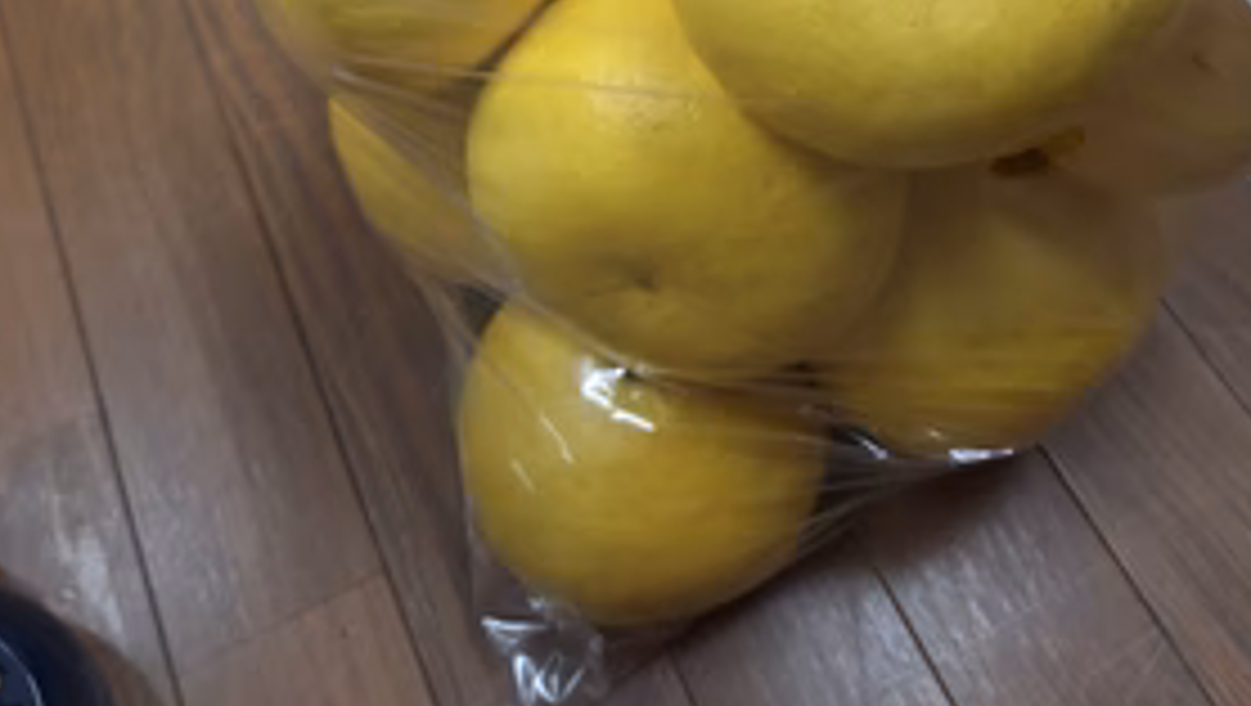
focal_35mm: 36
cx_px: 608
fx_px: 1195
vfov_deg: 30.5
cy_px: -9
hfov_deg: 55.2
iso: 250
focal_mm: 5.54
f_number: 1.8
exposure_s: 1/33
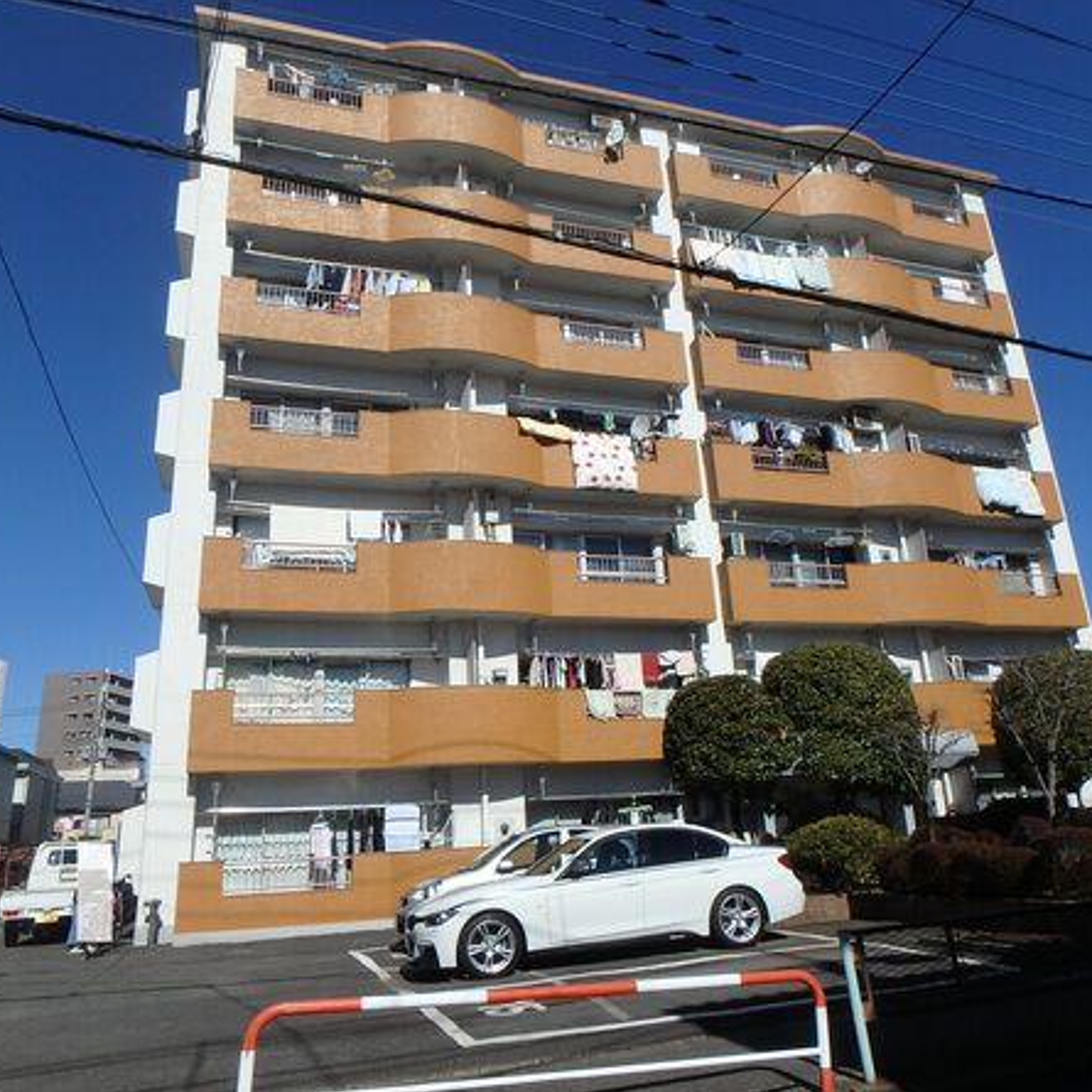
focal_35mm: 25
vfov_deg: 62.9
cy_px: 550
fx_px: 892
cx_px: 582
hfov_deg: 62.9
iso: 125
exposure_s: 1/800
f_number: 6
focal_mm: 3.7
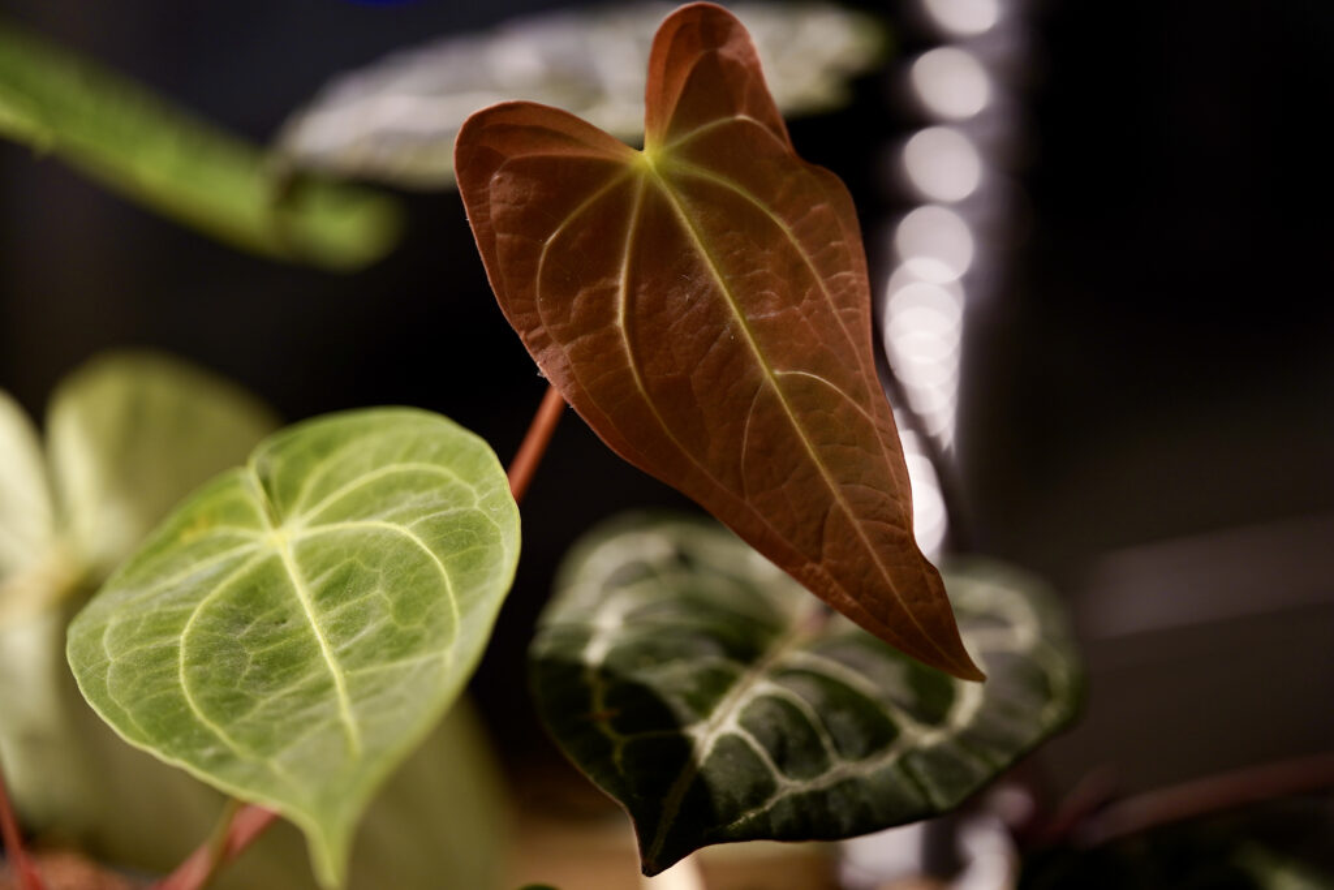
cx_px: 667
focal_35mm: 110
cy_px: 445
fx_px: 4076
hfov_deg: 18.6
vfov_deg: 12.5
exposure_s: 1/100
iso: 400
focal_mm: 110
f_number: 2.8
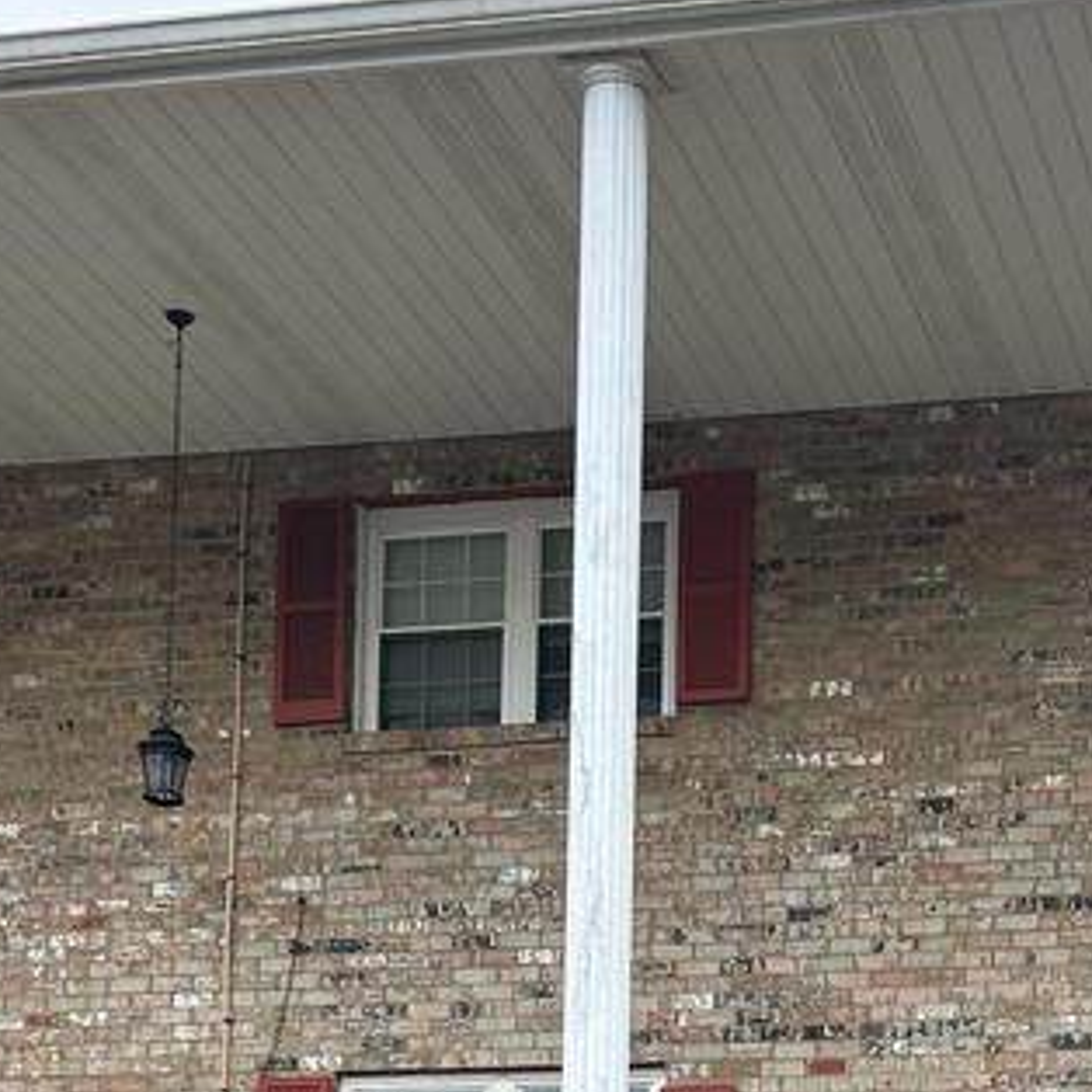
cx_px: 1019
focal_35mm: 79
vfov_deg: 19.6
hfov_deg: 21.4
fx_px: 2820
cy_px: 1551
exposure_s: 1/1224
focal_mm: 5.7
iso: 50
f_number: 1.5
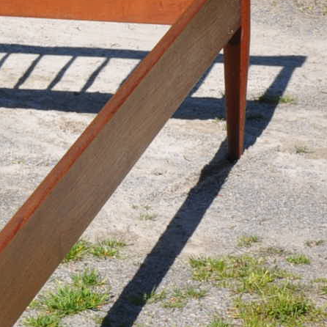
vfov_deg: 6.8
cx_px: -364
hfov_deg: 6.6
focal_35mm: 257
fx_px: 2747
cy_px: 194
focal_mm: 42
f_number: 14
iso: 250
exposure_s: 1/200
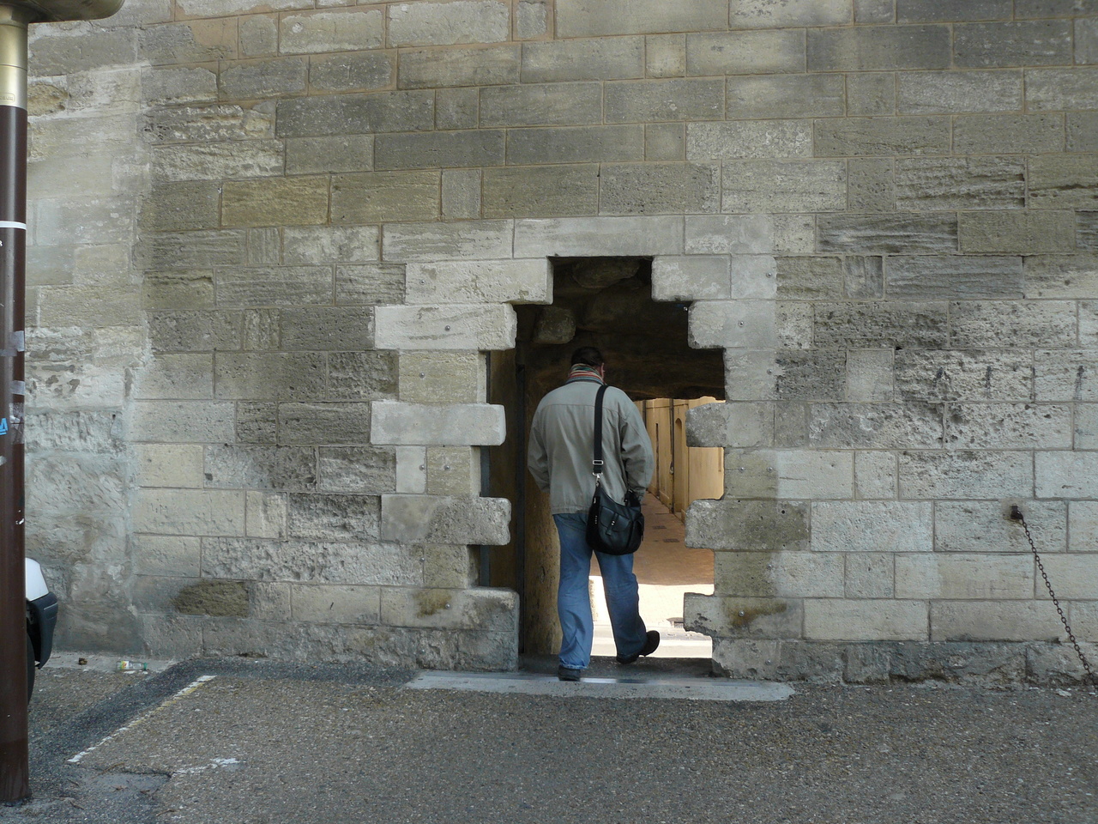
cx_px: 549
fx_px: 1142
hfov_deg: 51.4
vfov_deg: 39.7
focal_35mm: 36
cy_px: 412
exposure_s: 1/125
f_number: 4
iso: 100
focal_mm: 6
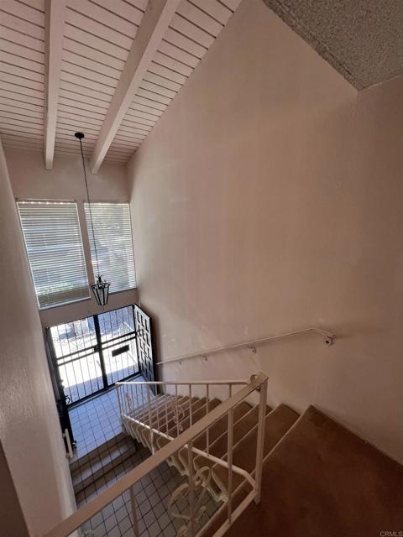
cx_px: 202
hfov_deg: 89.9
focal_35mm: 13
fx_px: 202
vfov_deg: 106.2
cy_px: 268
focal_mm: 1.57
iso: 100
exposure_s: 1/120
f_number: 1.8
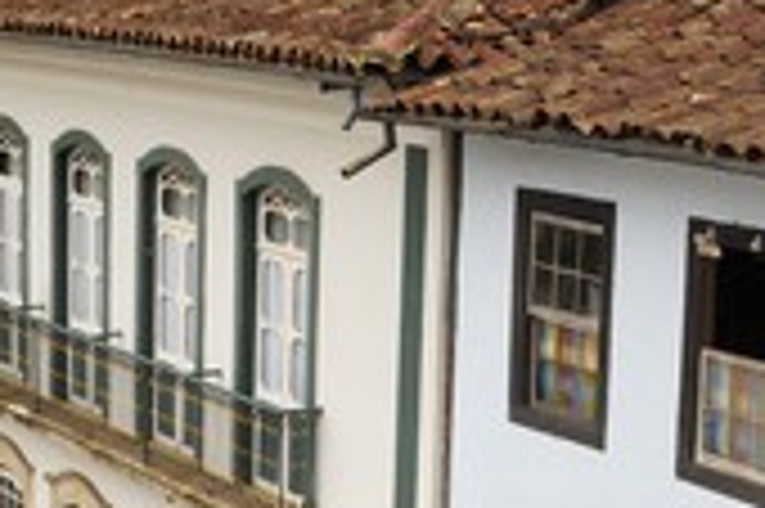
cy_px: 454
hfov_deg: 19.5
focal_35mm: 104
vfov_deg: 13.0
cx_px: 209
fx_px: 2208
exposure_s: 1/60
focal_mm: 28
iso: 160
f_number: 8
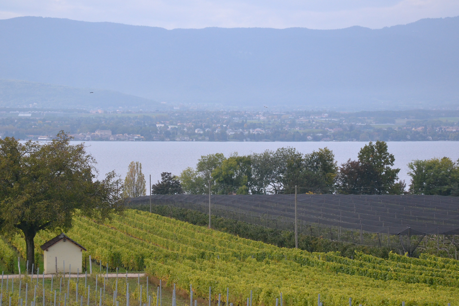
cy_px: 157
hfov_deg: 16.3
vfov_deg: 10.9
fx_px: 1601
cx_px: 223
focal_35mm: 126
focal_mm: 75
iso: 800
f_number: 6.3
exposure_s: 1/640
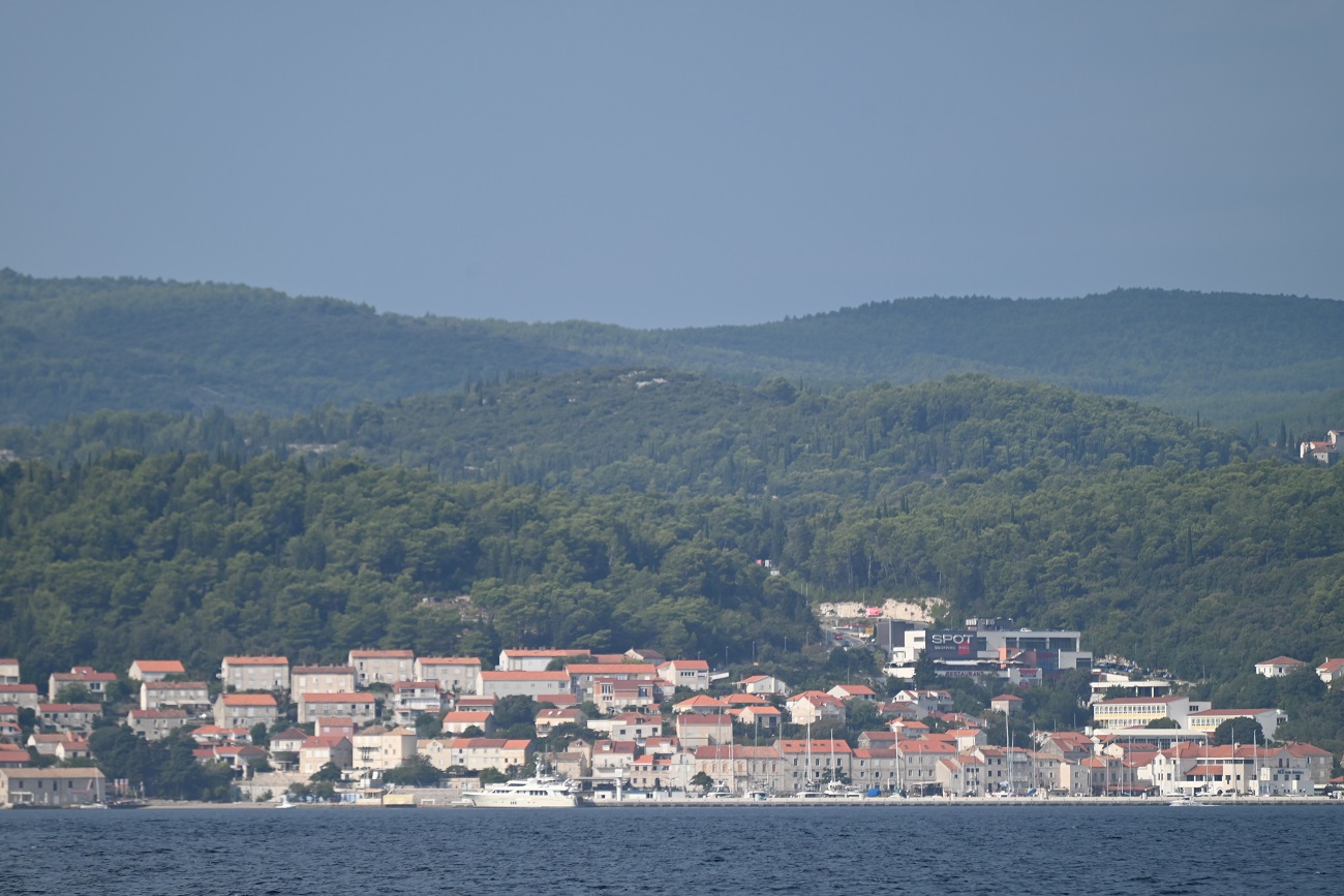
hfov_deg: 6.9
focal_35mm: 300
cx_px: 672
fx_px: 11200
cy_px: 448
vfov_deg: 4.6
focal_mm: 300
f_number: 5.6
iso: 160
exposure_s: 1/1000
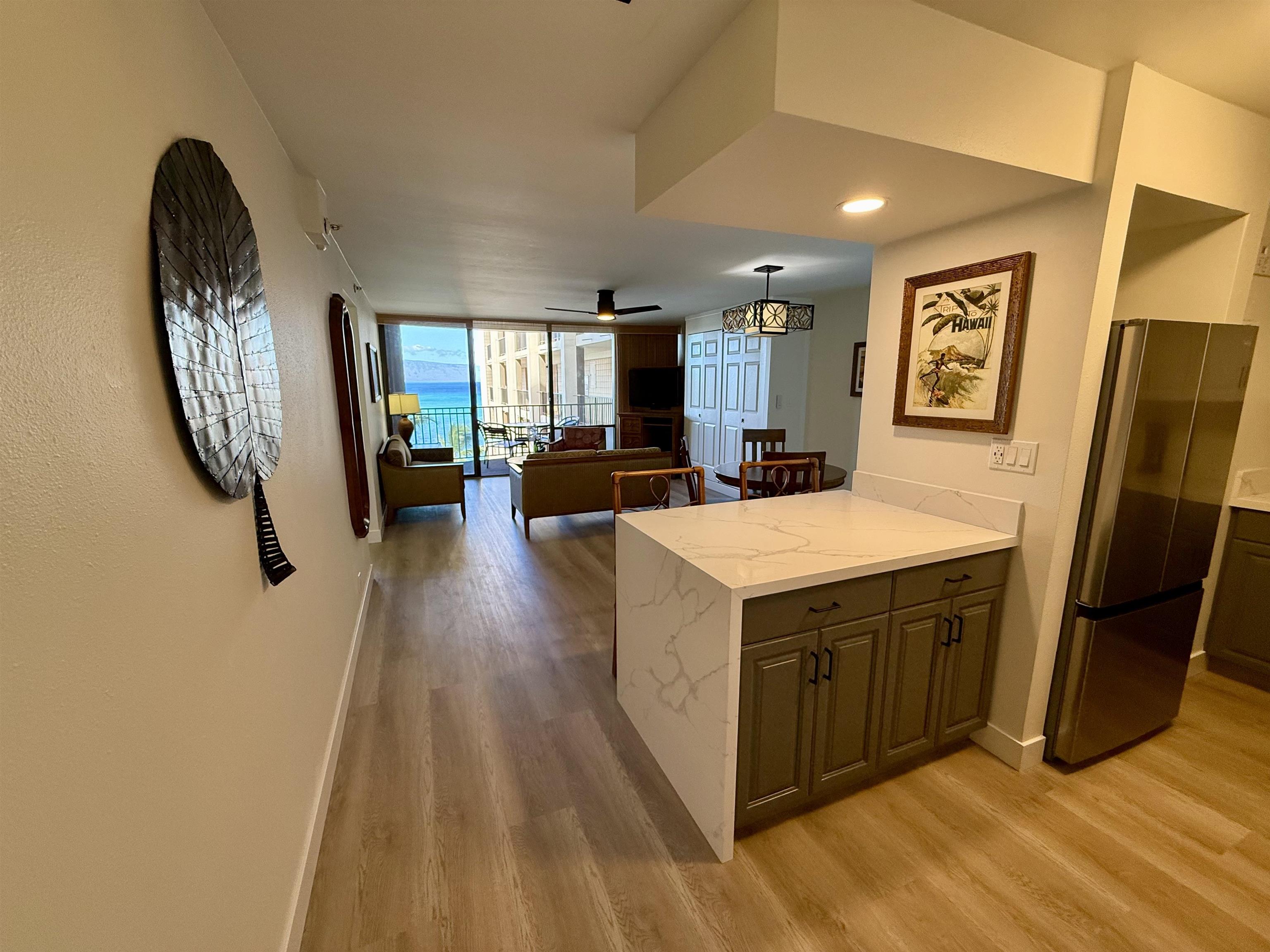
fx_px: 514
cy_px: 476
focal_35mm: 14
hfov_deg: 102.1
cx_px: 635
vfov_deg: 85.7
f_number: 2.2
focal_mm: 2.22
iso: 160
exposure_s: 1/120
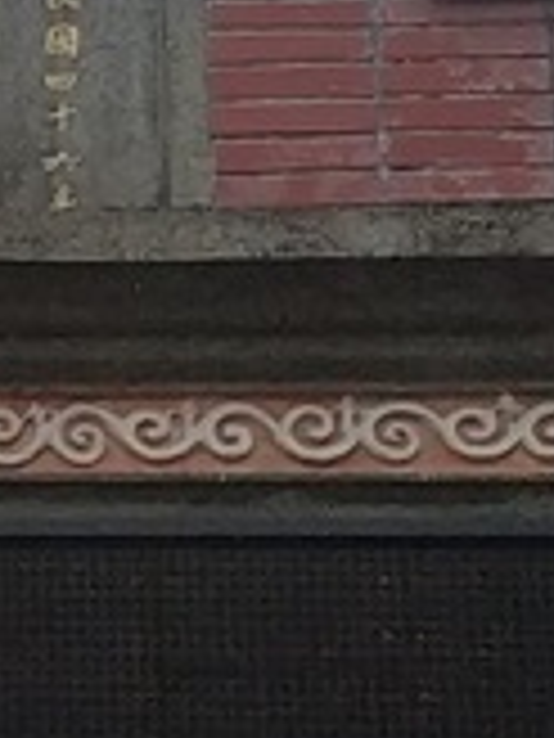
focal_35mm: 88
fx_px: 1878
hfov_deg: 14.7
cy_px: 338
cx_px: -450
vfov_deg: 22.2
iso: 250
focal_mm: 3.94
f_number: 1.9
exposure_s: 1/1575
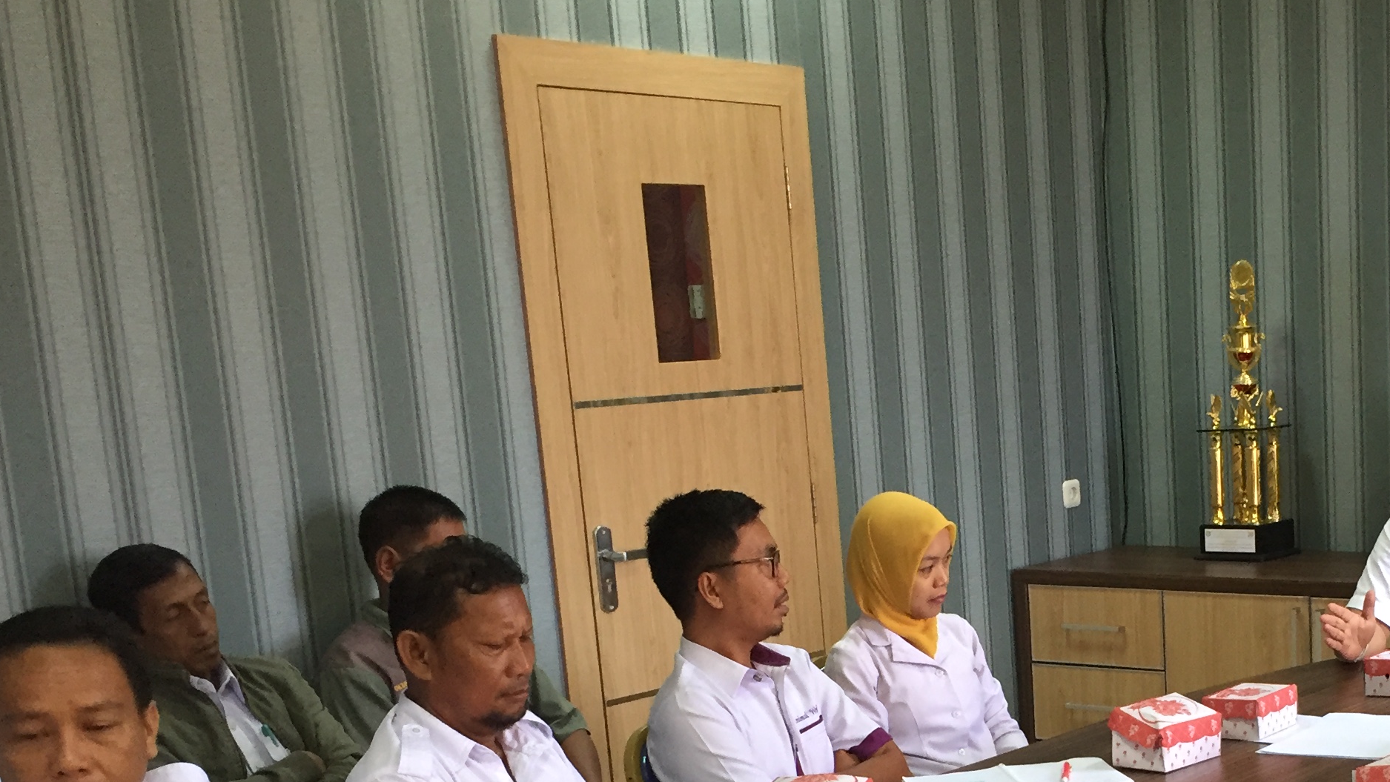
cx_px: 1078
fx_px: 2027
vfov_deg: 21.0
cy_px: 809
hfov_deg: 36.8
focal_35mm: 55
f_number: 2.2
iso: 160
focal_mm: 4.15
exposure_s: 1/33
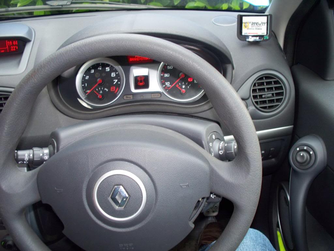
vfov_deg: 39.7
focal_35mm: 36
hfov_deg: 51.3
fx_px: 348
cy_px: 126
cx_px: 167
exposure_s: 1/50
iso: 200
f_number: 2.8
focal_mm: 7.5
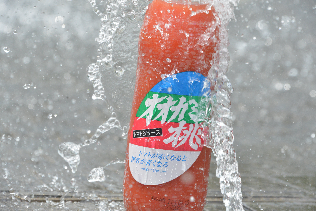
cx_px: 158
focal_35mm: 300
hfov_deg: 6.9
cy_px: 106
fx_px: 2633
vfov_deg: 4.6
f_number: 11
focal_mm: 300
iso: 3200
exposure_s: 1/3200
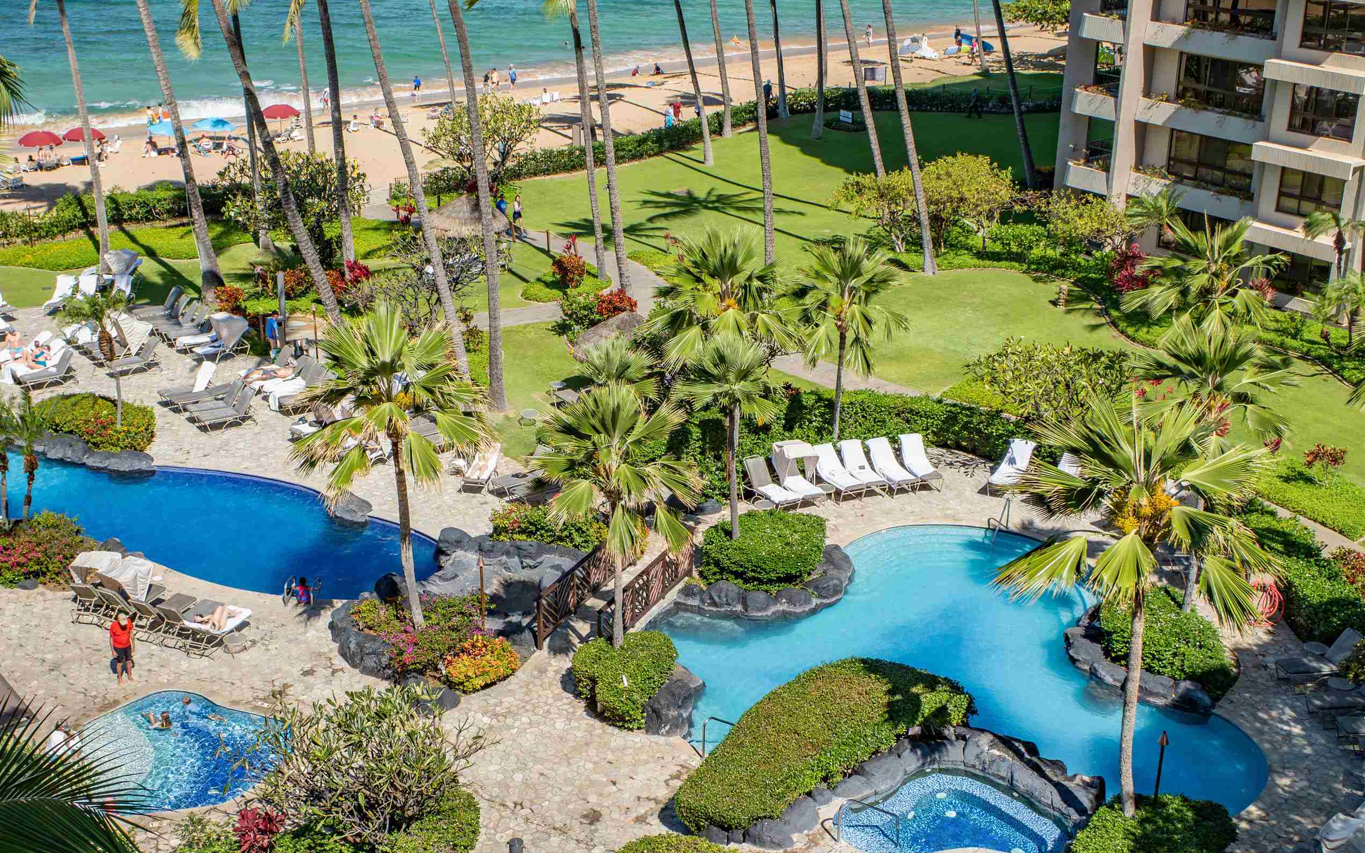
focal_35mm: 46
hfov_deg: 43.4
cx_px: 600
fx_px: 1711
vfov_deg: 27.9
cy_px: 517
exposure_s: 1/1000
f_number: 5.6
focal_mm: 18
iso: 400
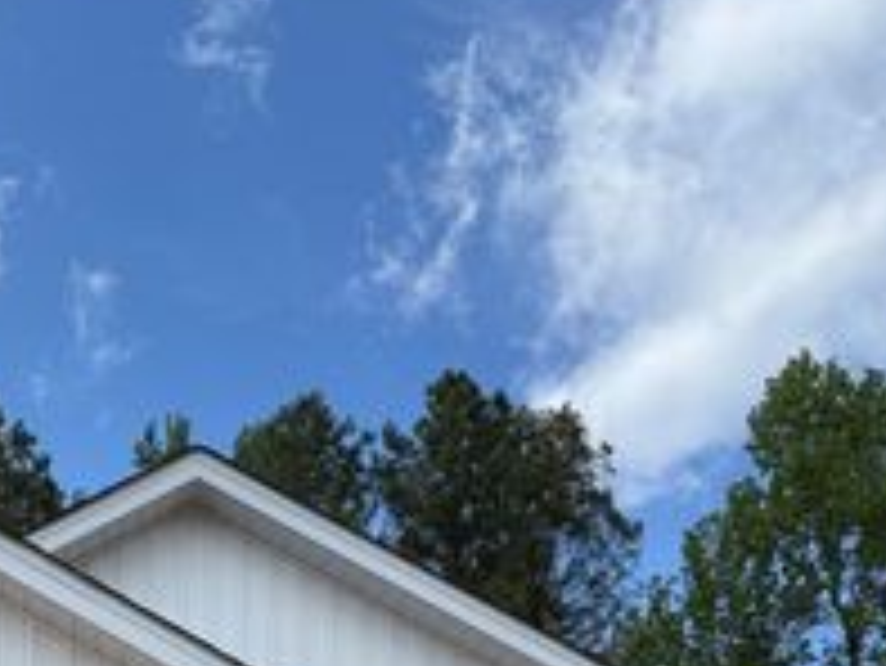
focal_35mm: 61
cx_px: 67
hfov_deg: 30.1
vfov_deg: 22.9
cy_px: 704
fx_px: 1562
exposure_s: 1/5714
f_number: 1.78
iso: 80
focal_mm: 6.76
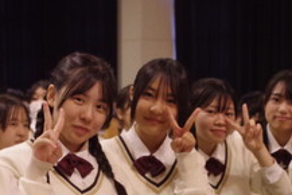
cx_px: 147
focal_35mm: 90
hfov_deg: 22.6
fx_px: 731
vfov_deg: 15.1
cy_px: 149
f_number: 4
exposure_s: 1/60
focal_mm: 29
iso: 12800
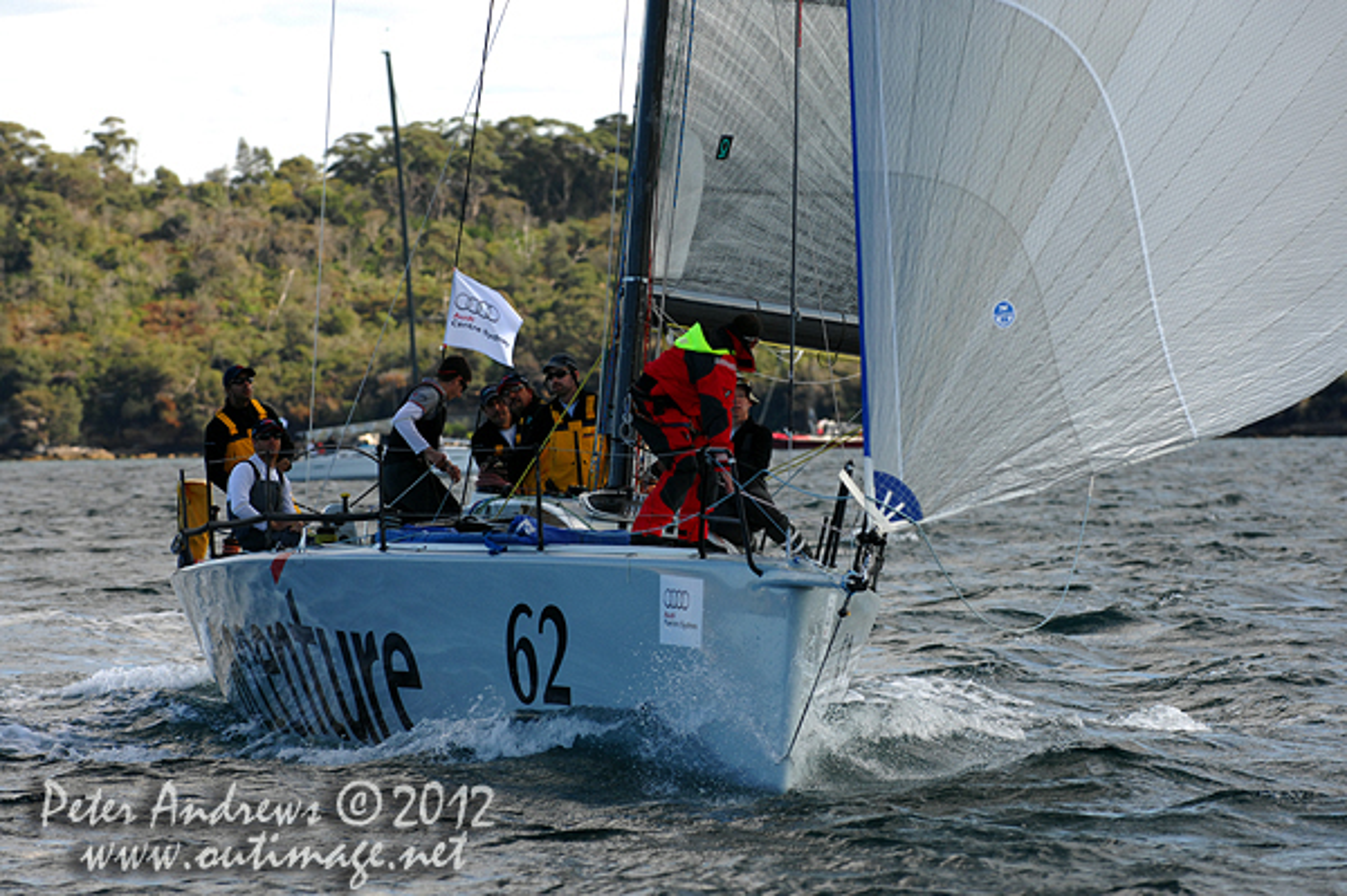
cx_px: 674
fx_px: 9814
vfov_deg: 5.2
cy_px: 448
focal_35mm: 262
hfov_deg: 7.9
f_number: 3.8
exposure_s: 1/1000
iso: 400
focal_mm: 175
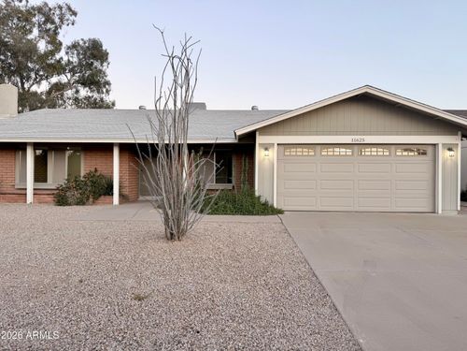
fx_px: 324
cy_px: 176
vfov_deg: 56.8
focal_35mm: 24
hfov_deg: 71.6
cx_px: 234
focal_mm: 6.76
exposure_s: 1/121
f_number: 1.78
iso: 64
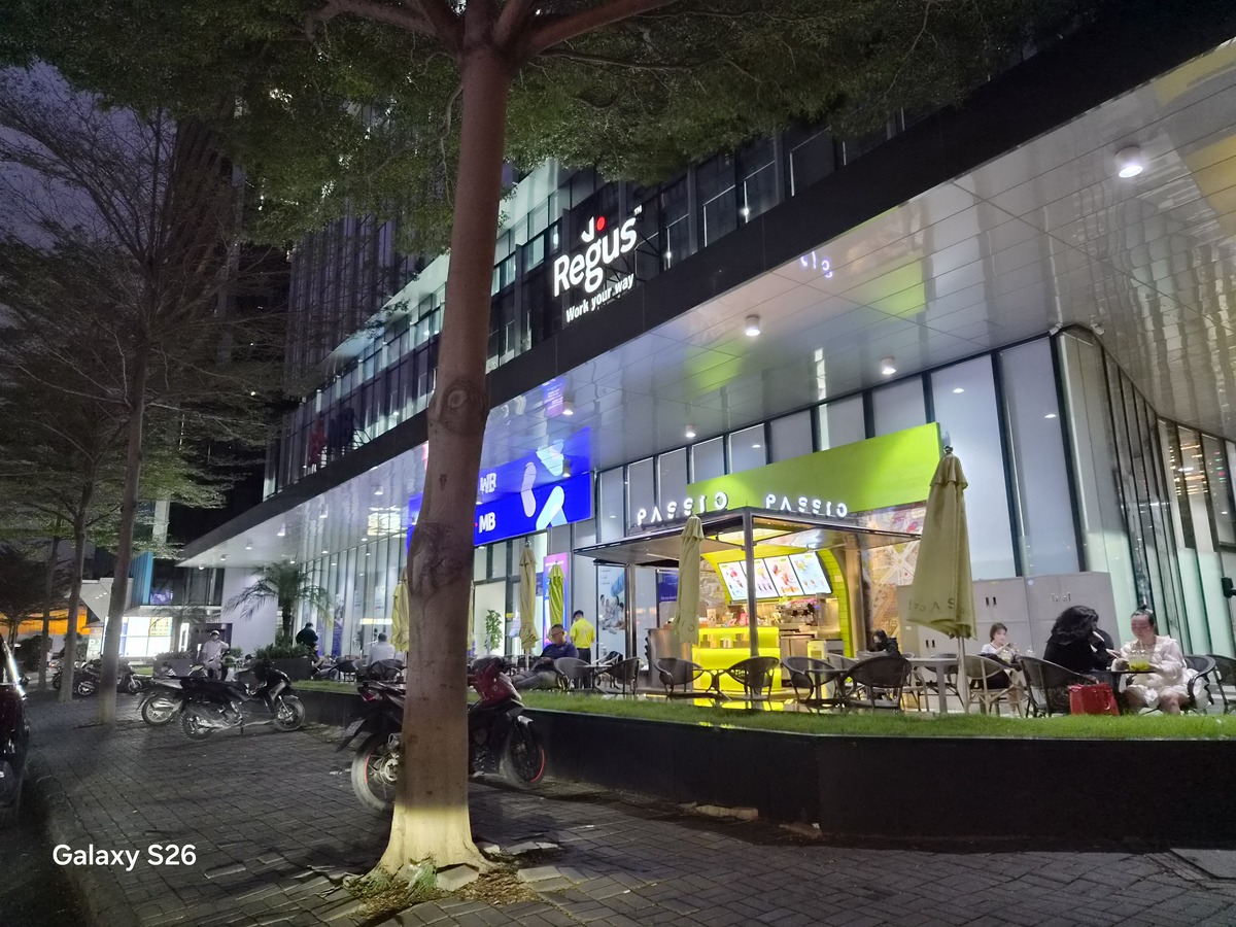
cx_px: 618
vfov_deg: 58.9
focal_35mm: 23
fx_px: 821
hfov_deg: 73.9
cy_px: 464
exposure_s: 1/100
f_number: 1.8
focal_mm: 5.4
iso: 1000
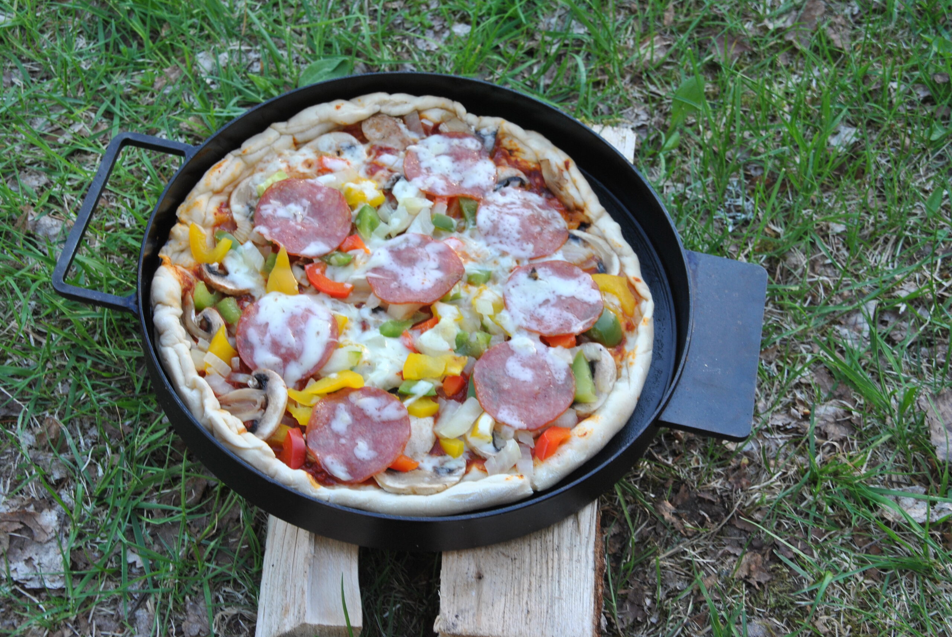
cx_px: 476
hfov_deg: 27.0
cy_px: 318
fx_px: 1986
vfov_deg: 18.2
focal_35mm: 75
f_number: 7.1
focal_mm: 50
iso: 200
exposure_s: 1/50
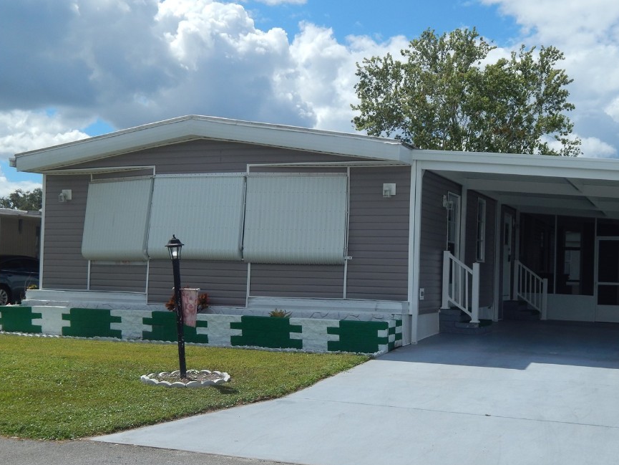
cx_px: 361
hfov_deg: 41.9
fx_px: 805
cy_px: 264
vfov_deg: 32.1
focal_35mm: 45
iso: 125
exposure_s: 1/640
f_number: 6.9
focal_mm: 6.8
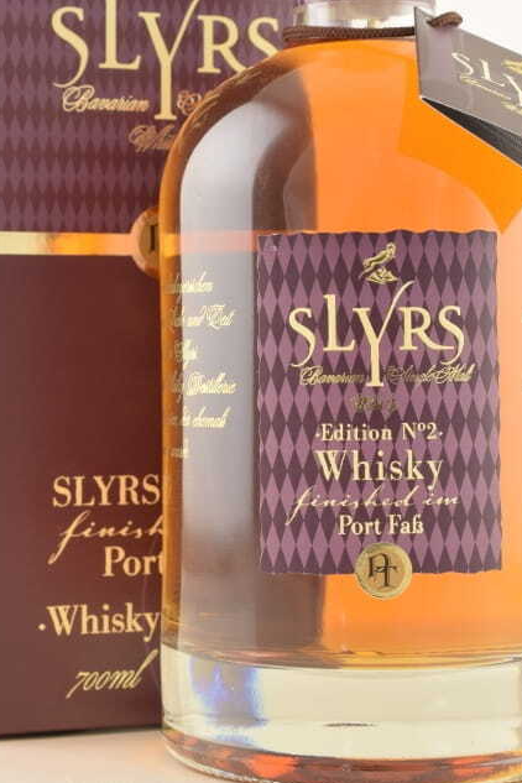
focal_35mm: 97
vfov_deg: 20.9
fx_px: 2110
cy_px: 246
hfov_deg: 14.1
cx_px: 250
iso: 100
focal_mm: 40
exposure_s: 1/8
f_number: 10
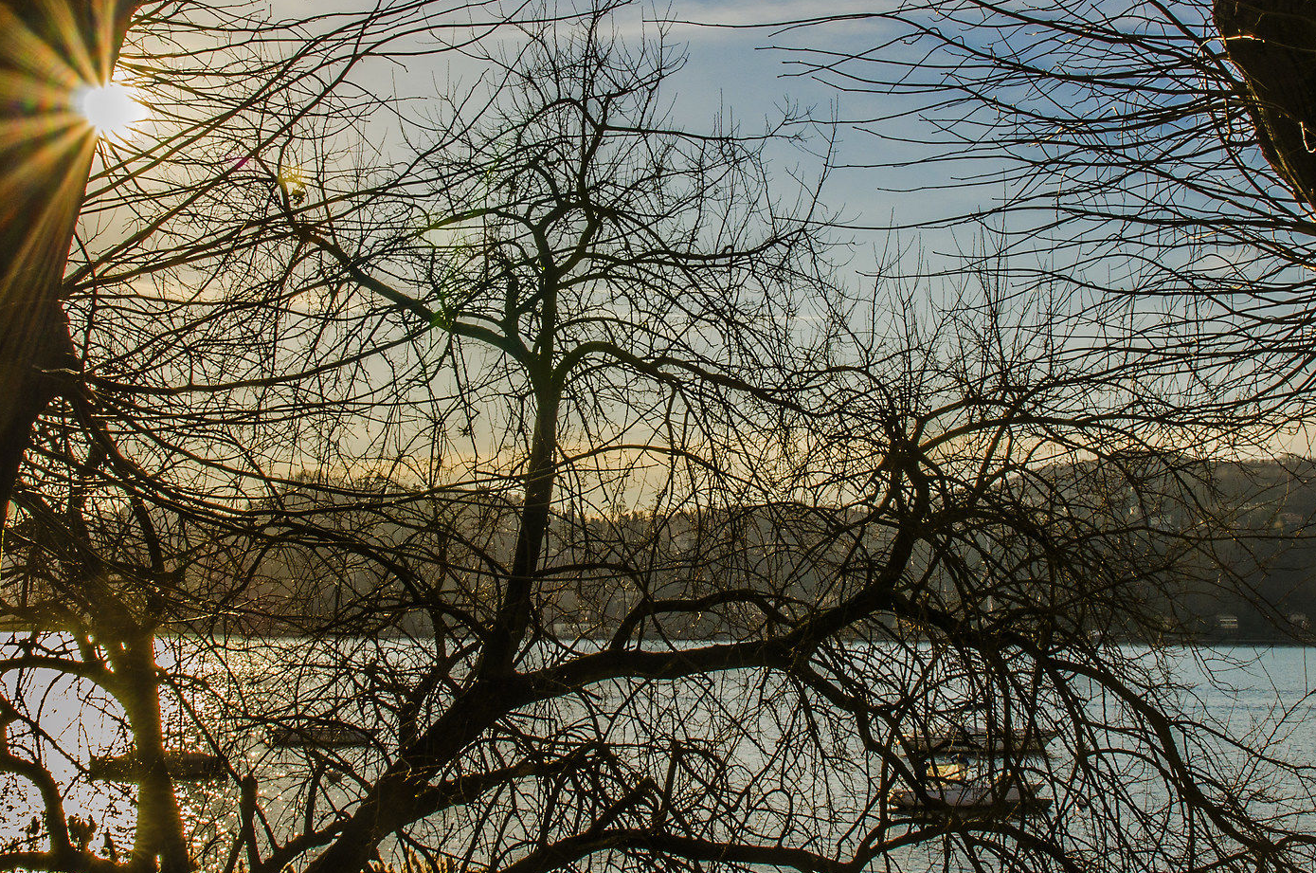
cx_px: 685
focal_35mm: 57
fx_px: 2080
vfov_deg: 23.6
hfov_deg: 35.1
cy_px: 296
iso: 100
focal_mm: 22
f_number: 13
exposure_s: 1/320
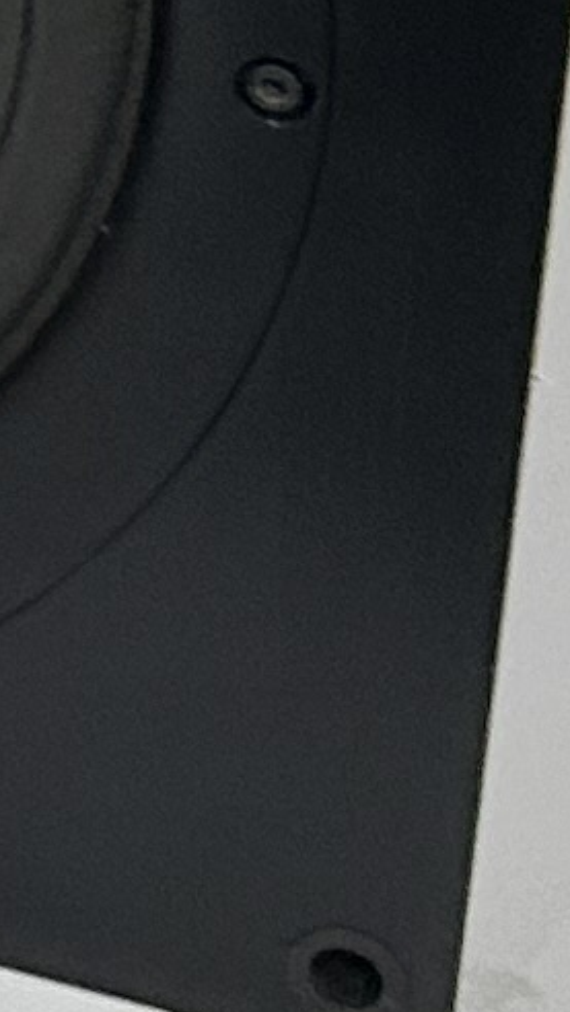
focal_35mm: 232
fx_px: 6229
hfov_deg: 4.1
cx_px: -3013
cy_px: -1477
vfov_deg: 8.4
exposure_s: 1/50
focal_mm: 5.7
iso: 100
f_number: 1.5
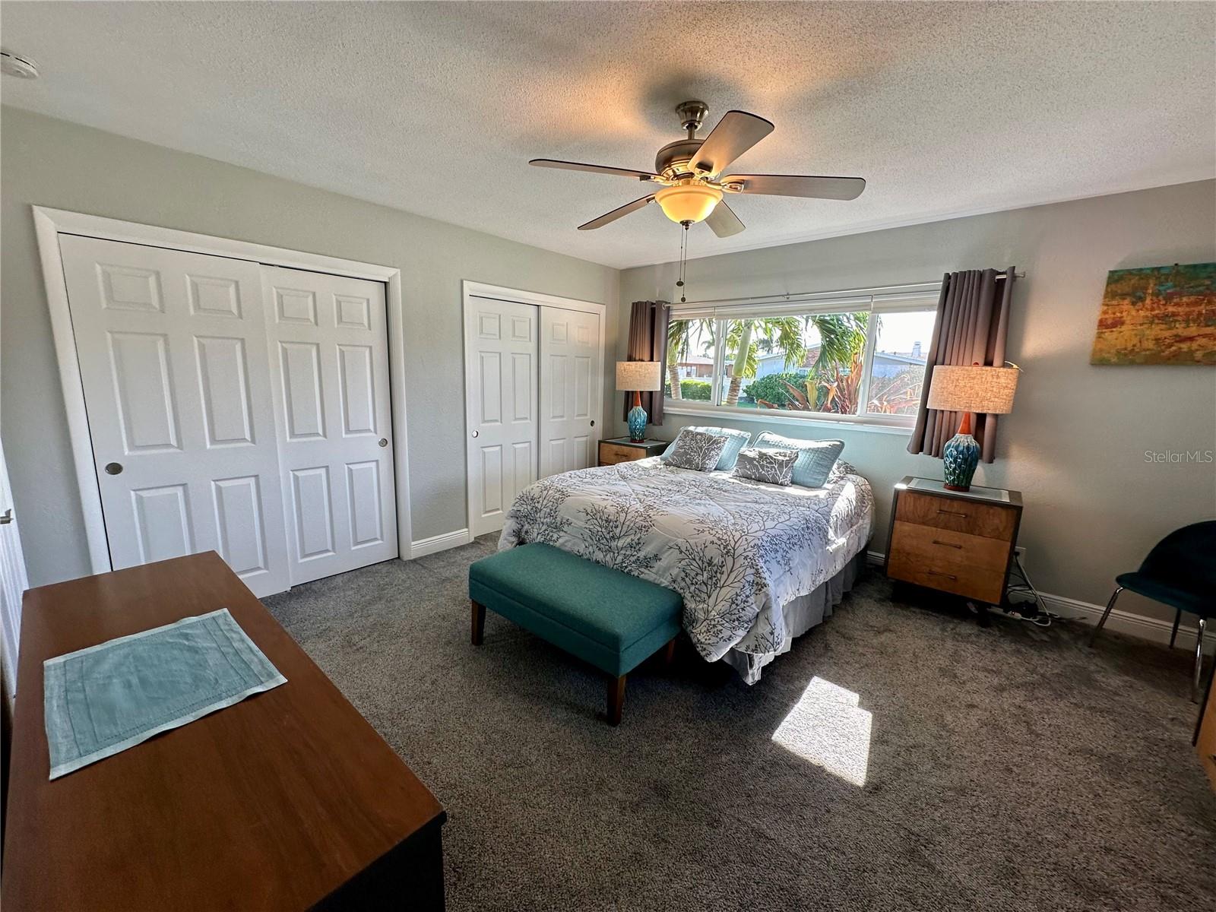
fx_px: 492
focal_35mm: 14
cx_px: 608
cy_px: 456
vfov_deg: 85.7
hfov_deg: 102.1
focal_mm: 2.22
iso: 64
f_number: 2.2
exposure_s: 1/120
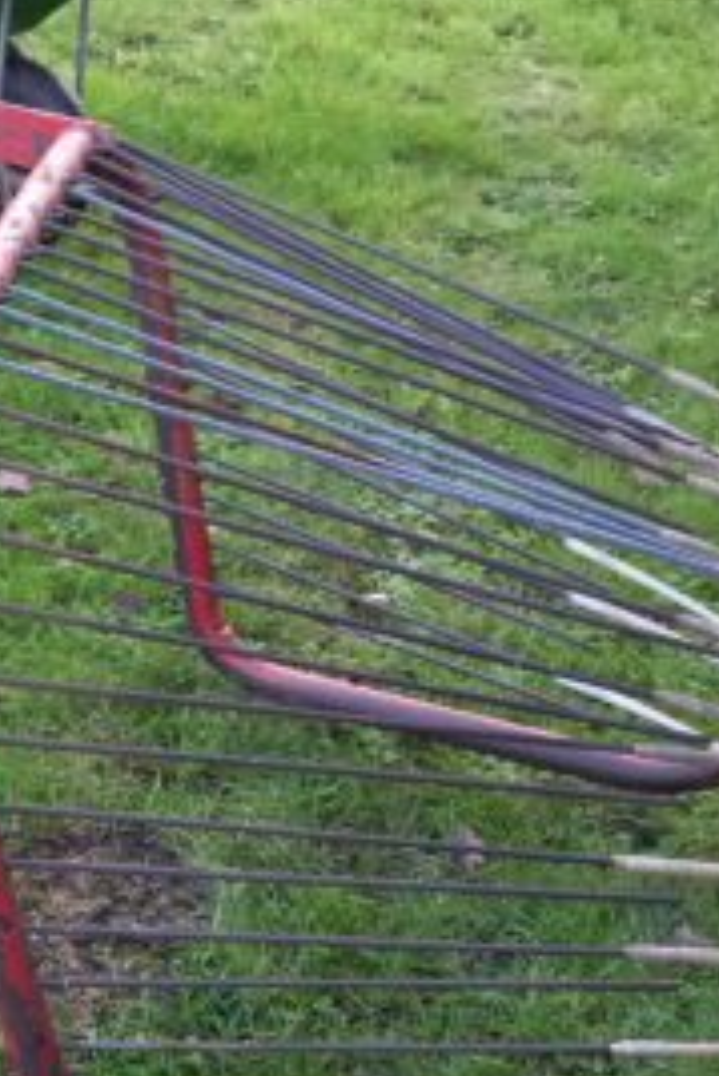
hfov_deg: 18.4
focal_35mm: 62
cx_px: -482
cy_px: 679
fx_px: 1855
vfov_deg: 32.2
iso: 100
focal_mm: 4.6
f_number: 2
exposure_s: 1/60
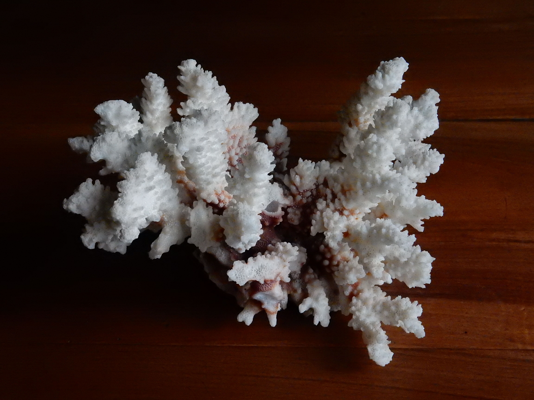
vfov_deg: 33.6
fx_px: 663
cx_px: 267
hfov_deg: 43.9
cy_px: 200
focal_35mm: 43
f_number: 4.2
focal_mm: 7.6
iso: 1600
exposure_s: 1/60
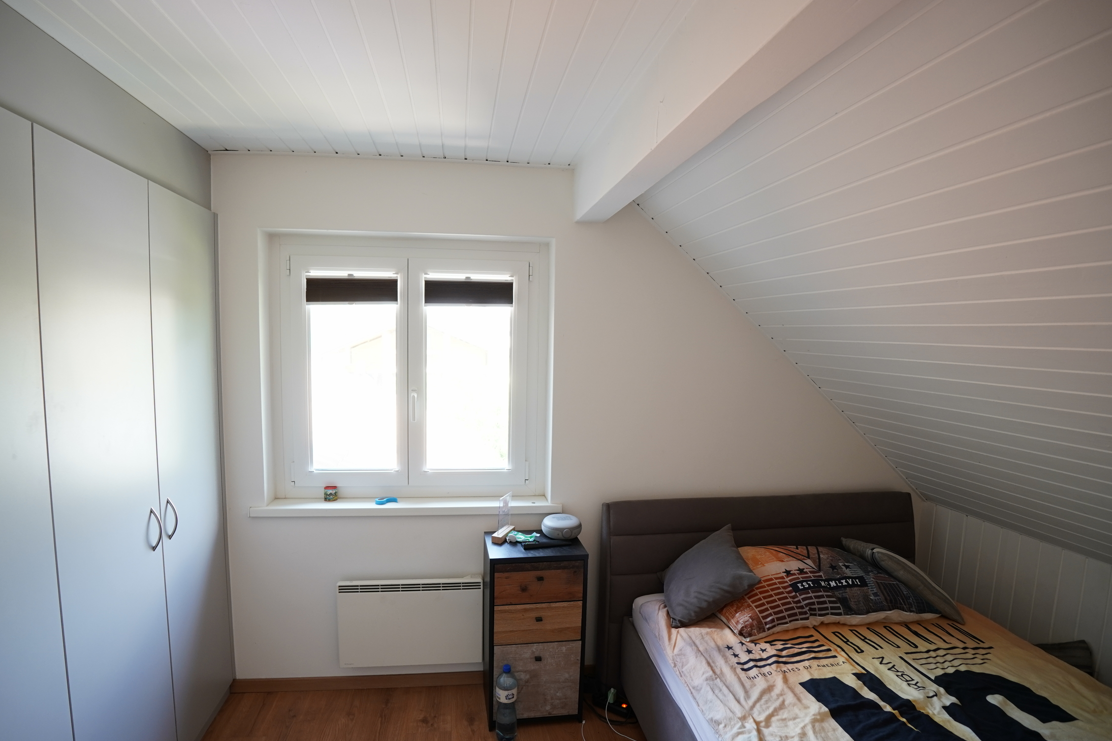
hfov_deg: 93.2
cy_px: 386
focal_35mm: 17
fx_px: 525
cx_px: 524
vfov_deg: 70.4
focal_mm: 10
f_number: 2.8
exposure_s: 1/30
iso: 250
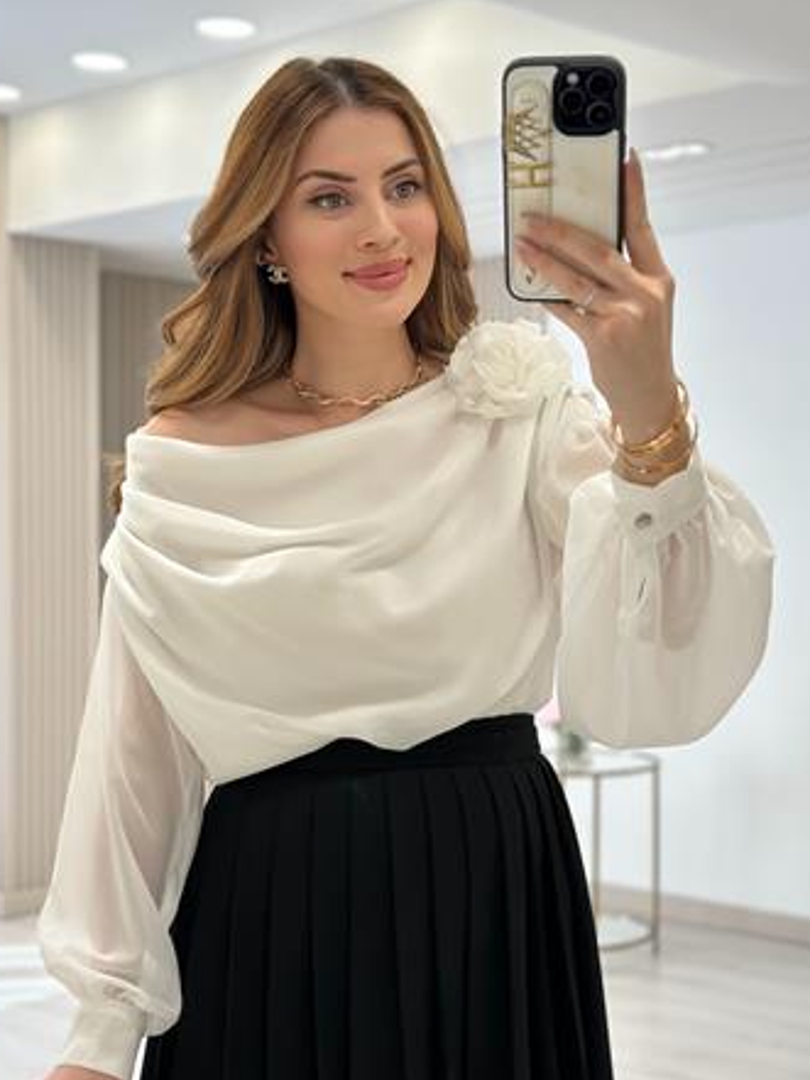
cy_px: 604
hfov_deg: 25.2
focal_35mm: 58
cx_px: 416
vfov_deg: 33.2
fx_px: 1809
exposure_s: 1/296
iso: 80
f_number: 1.78
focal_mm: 6.86
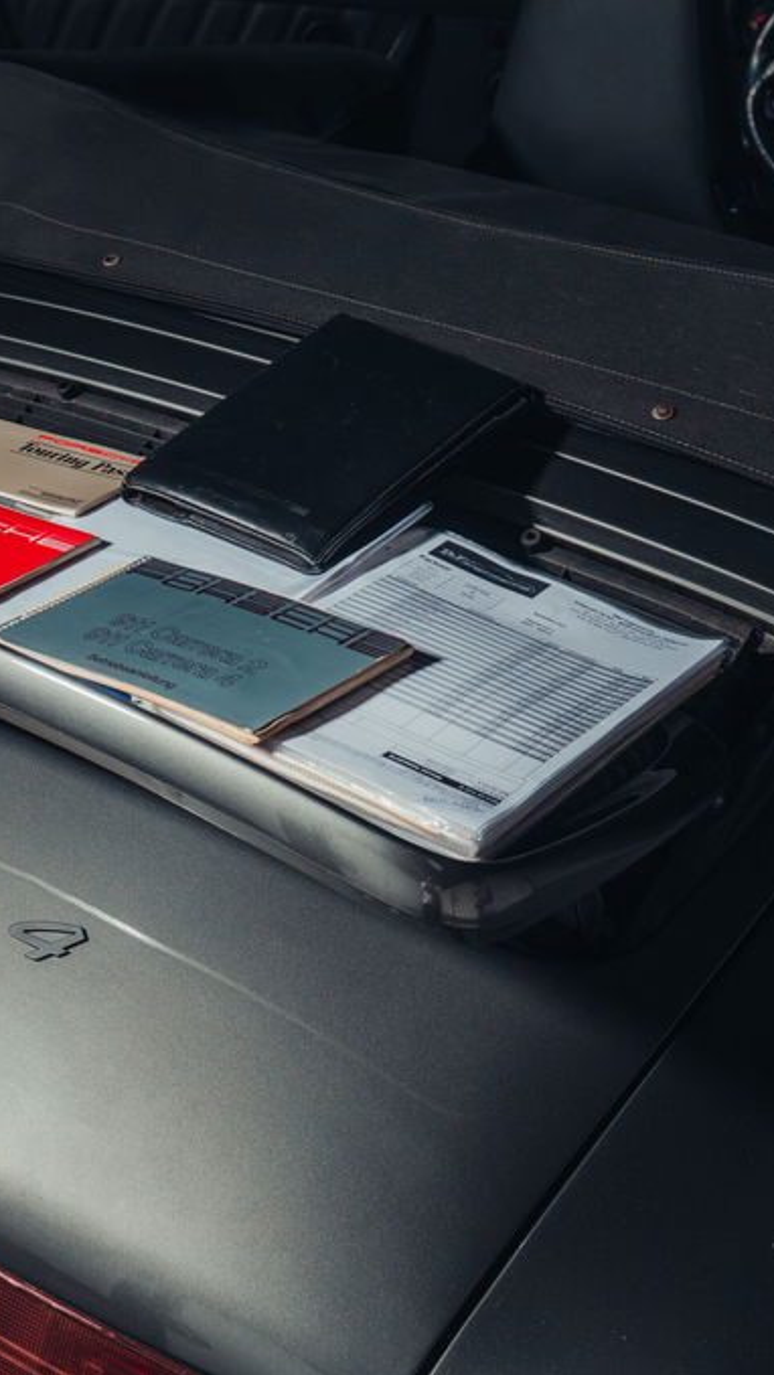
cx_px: 205
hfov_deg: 19.9
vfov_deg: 34.9
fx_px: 2189
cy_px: 688
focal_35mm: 60
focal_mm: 38
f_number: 7.1
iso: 800
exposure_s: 1/40
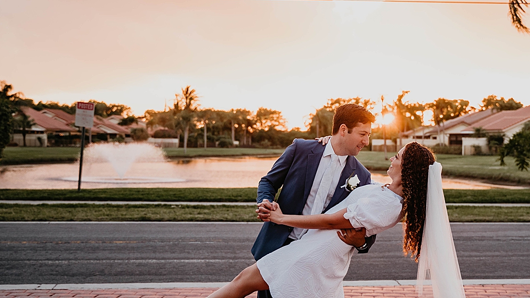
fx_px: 885
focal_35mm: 63
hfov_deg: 32.9
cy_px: 159
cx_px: 377
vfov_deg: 19.1
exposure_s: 1/400
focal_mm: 38
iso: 640
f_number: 2.8
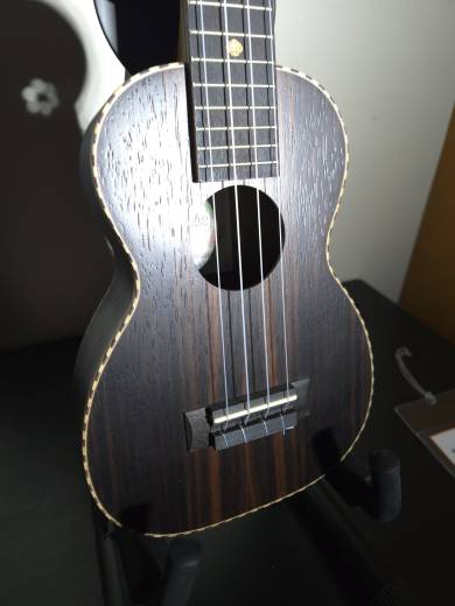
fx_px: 403
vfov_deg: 73.9
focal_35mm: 23
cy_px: 303
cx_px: 228
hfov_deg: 58.9
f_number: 1.8
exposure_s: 1/71
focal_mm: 5.4
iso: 320
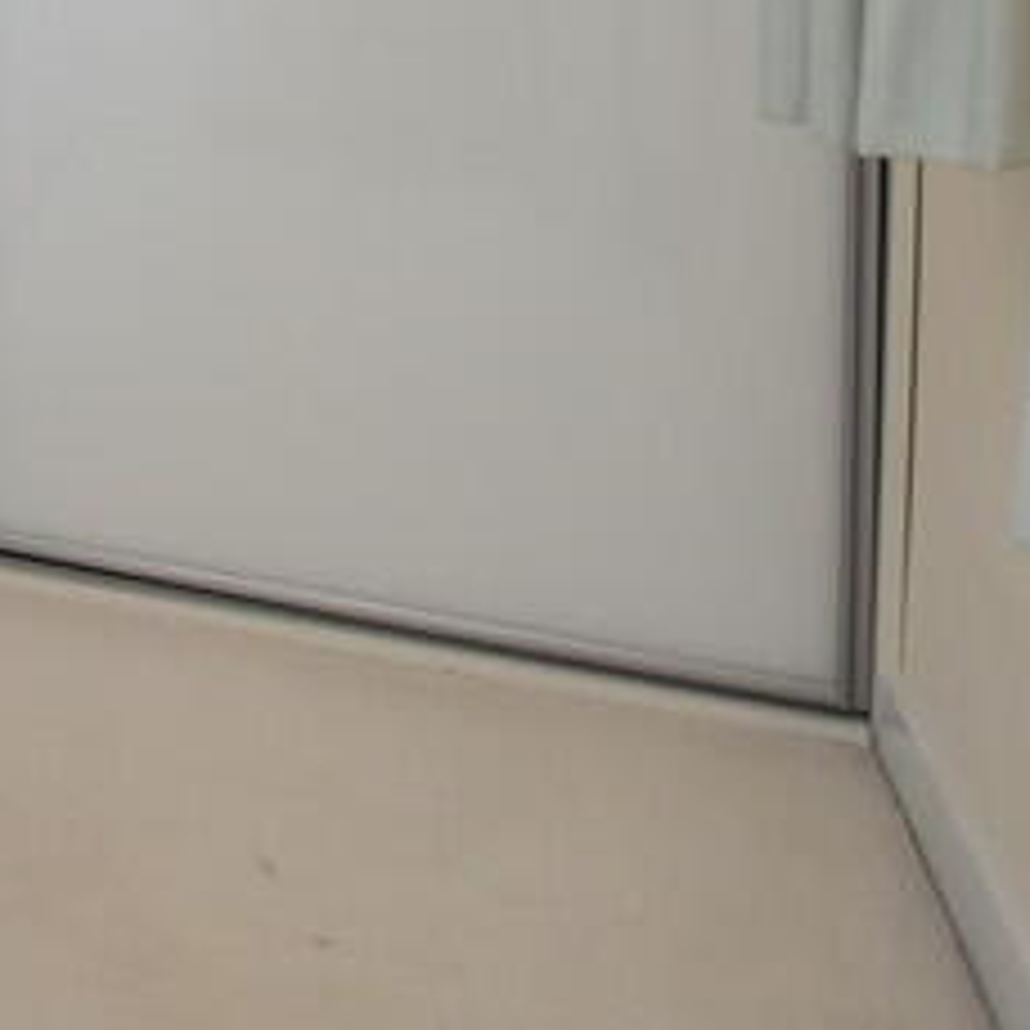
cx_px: -616
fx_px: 1919
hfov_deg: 22.8
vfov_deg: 26.1
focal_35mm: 57
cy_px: -272
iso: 640
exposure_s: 1/200
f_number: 5
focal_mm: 10
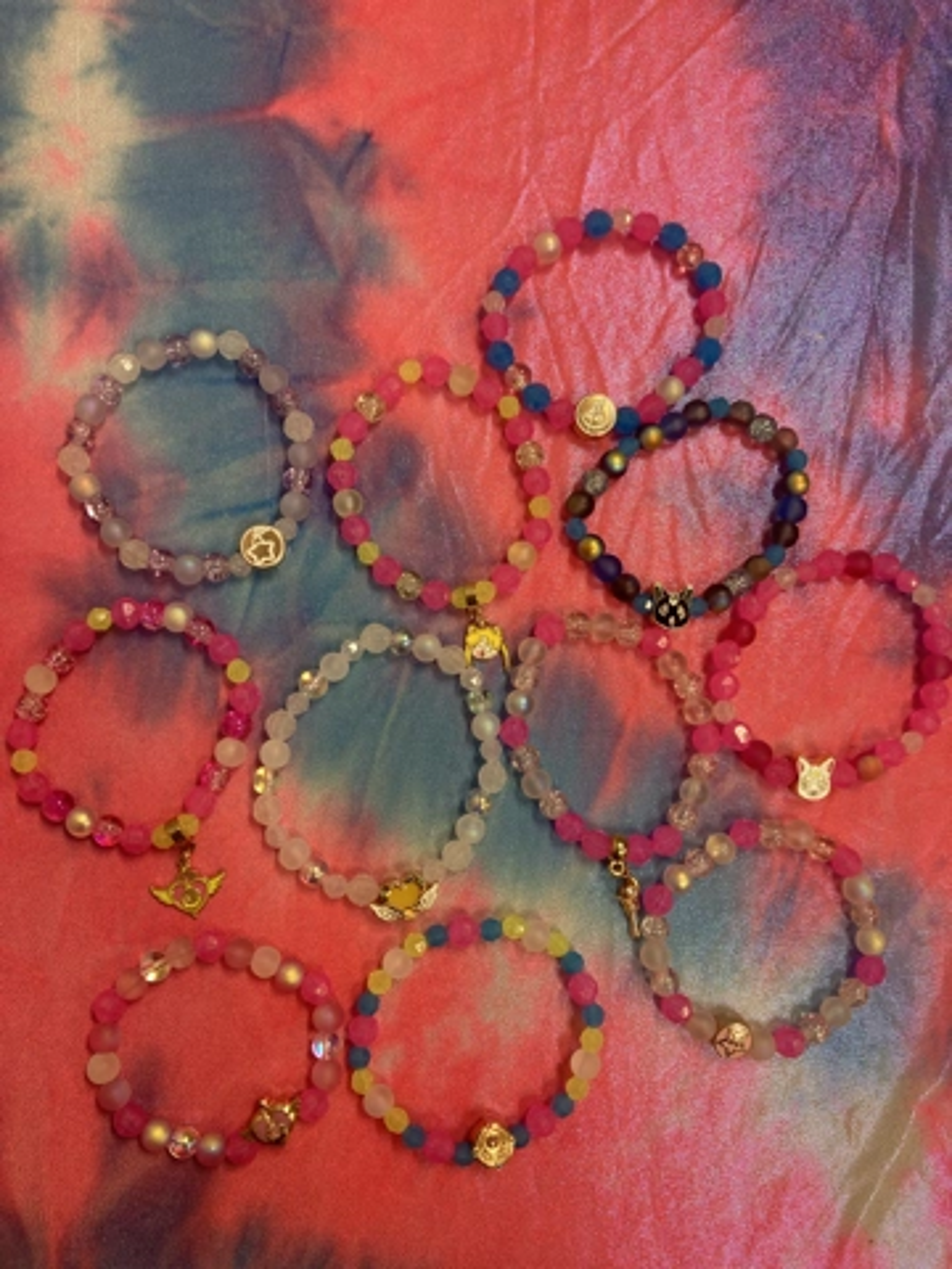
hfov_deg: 49.7
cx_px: 476
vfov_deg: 63.4
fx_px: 1027
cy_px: 634
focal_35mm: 28
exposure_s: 1/75
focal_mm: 3.99
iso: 80
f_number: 1.8
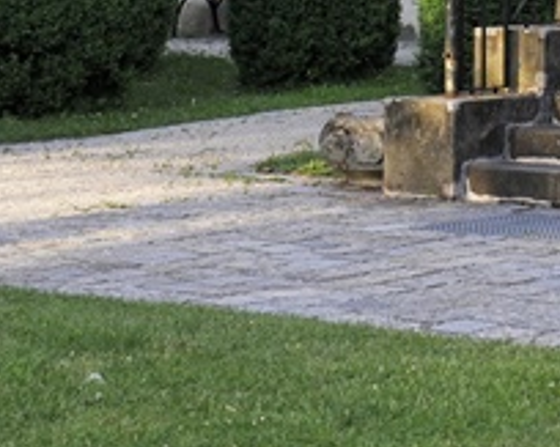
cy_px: -314
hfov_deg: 8.5
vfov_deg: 6.7
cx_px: 697
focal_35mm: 226
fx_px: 3744
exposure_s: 1/80
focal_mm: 48
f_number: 5.6
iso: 100
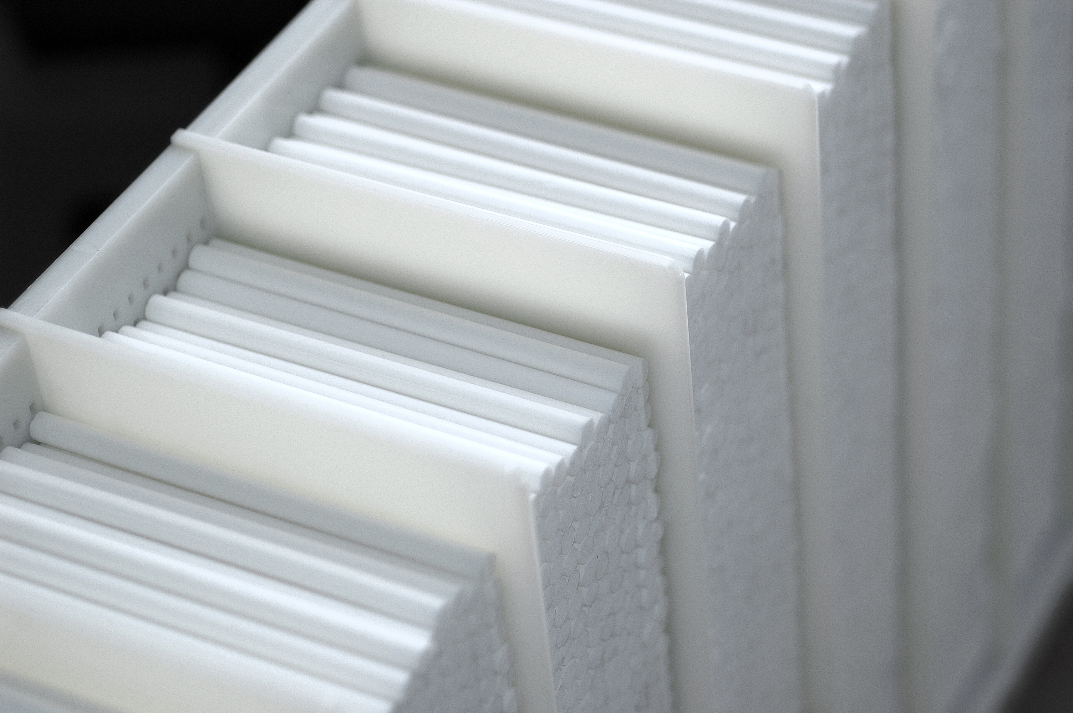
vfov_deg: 15.2
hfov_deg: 22.6
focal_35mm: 90
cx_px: 536
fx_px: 2680
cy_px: 356
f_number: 3.3
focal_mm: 60
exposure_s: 1/125
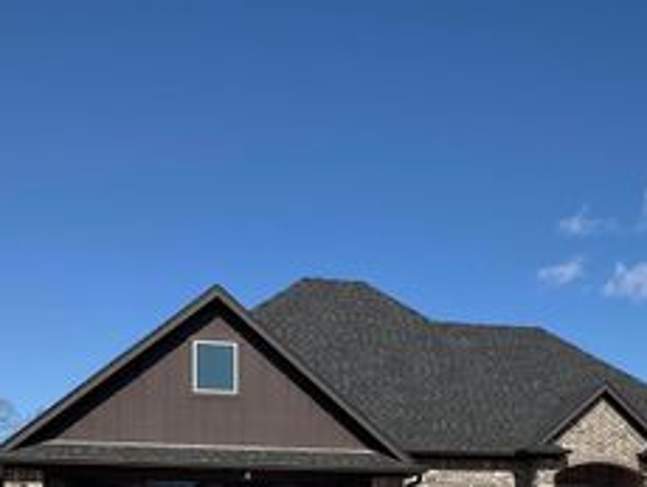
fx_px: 1179
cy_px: 519
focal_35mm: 63
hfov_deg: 30.4
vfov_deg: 22.2
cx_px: 453
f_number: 1.8
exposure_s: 1/3322
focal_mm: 3
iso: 25
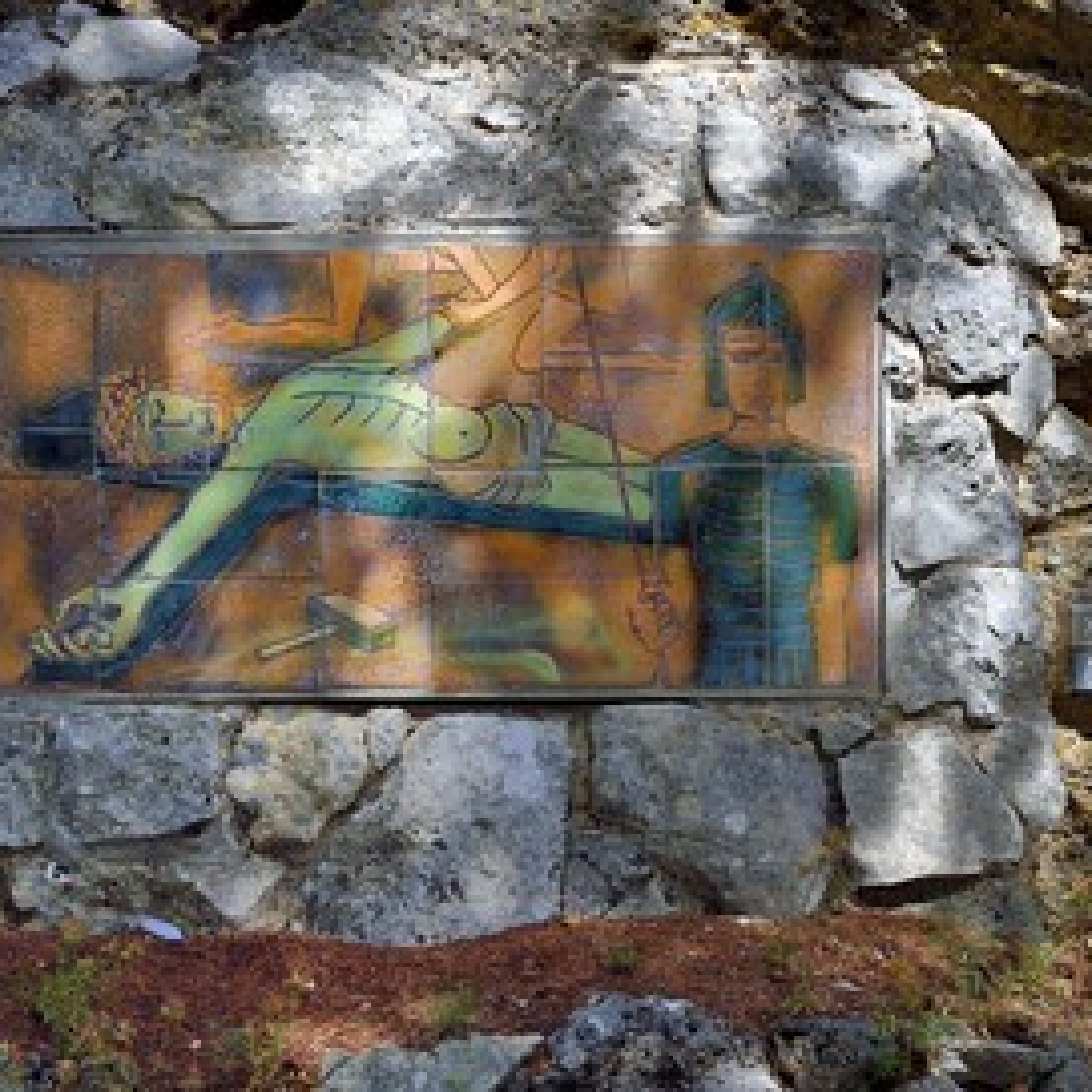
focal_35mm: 50
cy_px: 540
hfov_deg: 34.0
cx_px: 548
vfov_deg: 34.0
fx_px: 1785
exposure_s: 1/250
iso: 200
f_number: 9
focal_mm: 38
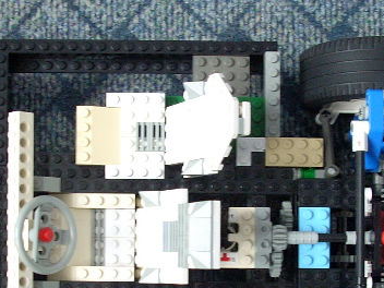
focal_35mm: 84
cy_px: 223
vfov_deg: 17.5
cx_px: 191
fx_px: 932
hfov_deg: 23.3
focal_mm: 6.2
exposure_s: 1/8.7
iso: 200
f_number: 2.8
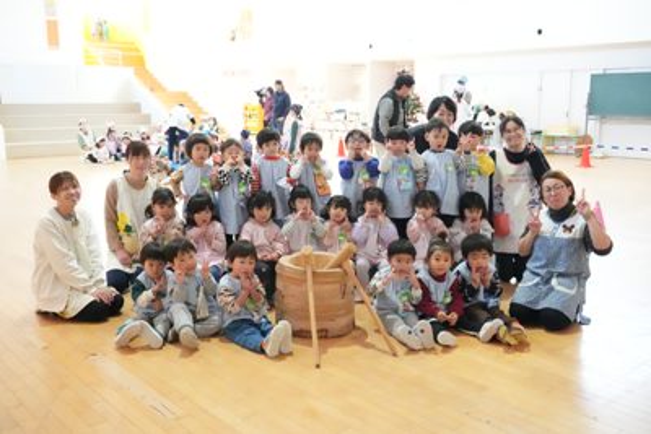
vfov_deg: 35.5
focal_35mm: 38
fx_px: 678
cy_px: 217
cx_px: 326
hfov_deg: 51.3
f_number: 6.3
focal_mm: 25
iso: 16000
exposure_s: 1/571
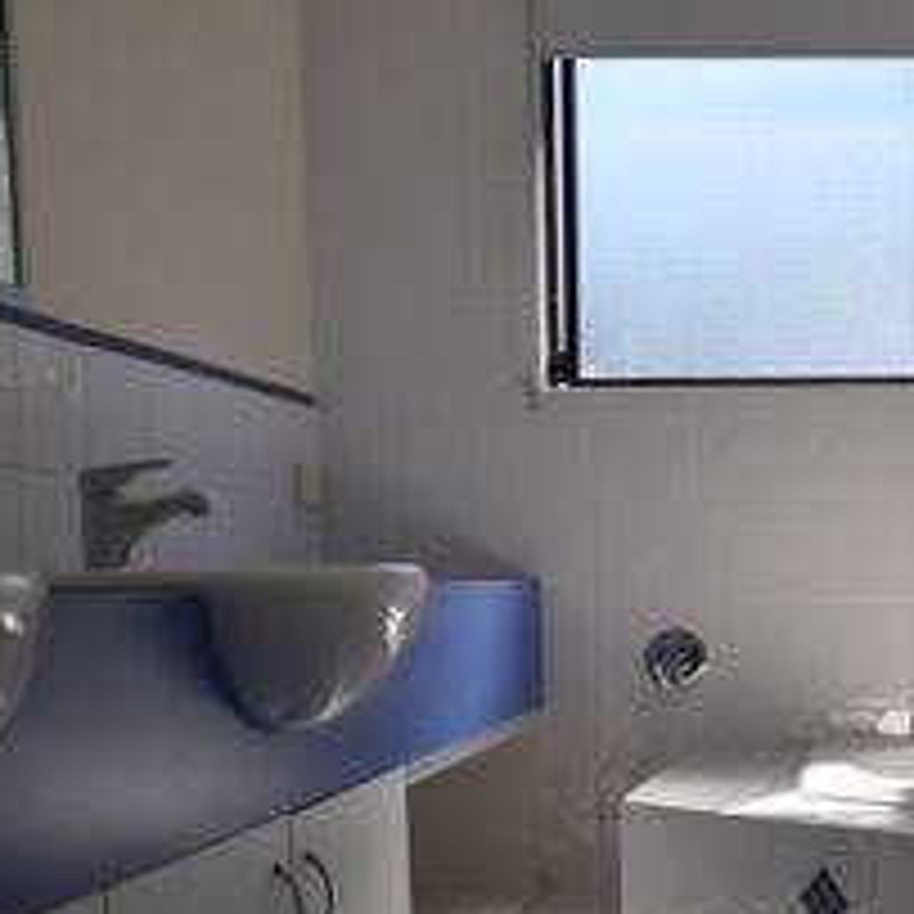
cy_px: 664
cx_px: 1040
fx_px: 1852
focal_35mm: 62
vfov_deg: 27.4
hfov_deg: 25.4
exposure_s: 1/500
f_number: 3.8
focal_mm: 21
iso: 640
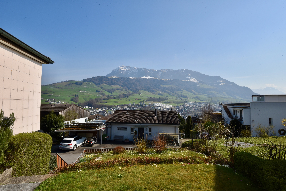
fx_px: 151
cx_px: 143
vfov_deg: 64.6
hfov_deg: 86.9
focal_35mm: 19
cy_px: 96
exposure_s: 1/200
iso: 400
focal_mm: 19
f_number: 22
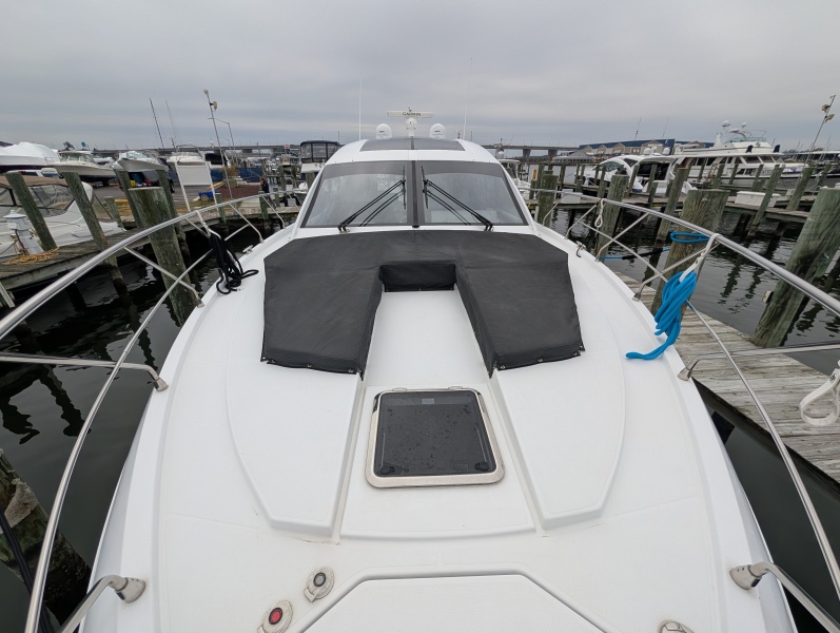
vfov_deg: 94.6
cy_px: 316
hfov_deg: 110.5
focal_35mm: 12
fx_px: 292
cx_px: 420
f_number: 1.7
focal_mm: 2.02
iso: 60
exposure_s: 1/3257
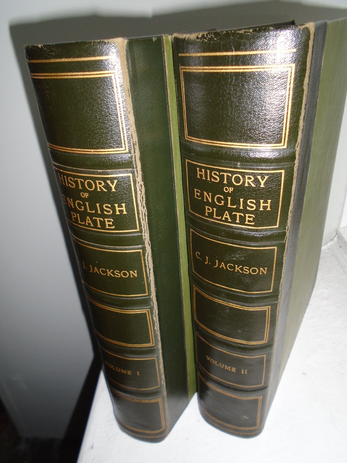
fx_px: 347
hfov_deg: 53.1
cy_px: 232
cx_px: 174
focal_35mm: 26
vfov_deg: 67.3
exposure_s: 1/80
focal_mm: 4.6
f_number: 8
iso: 100
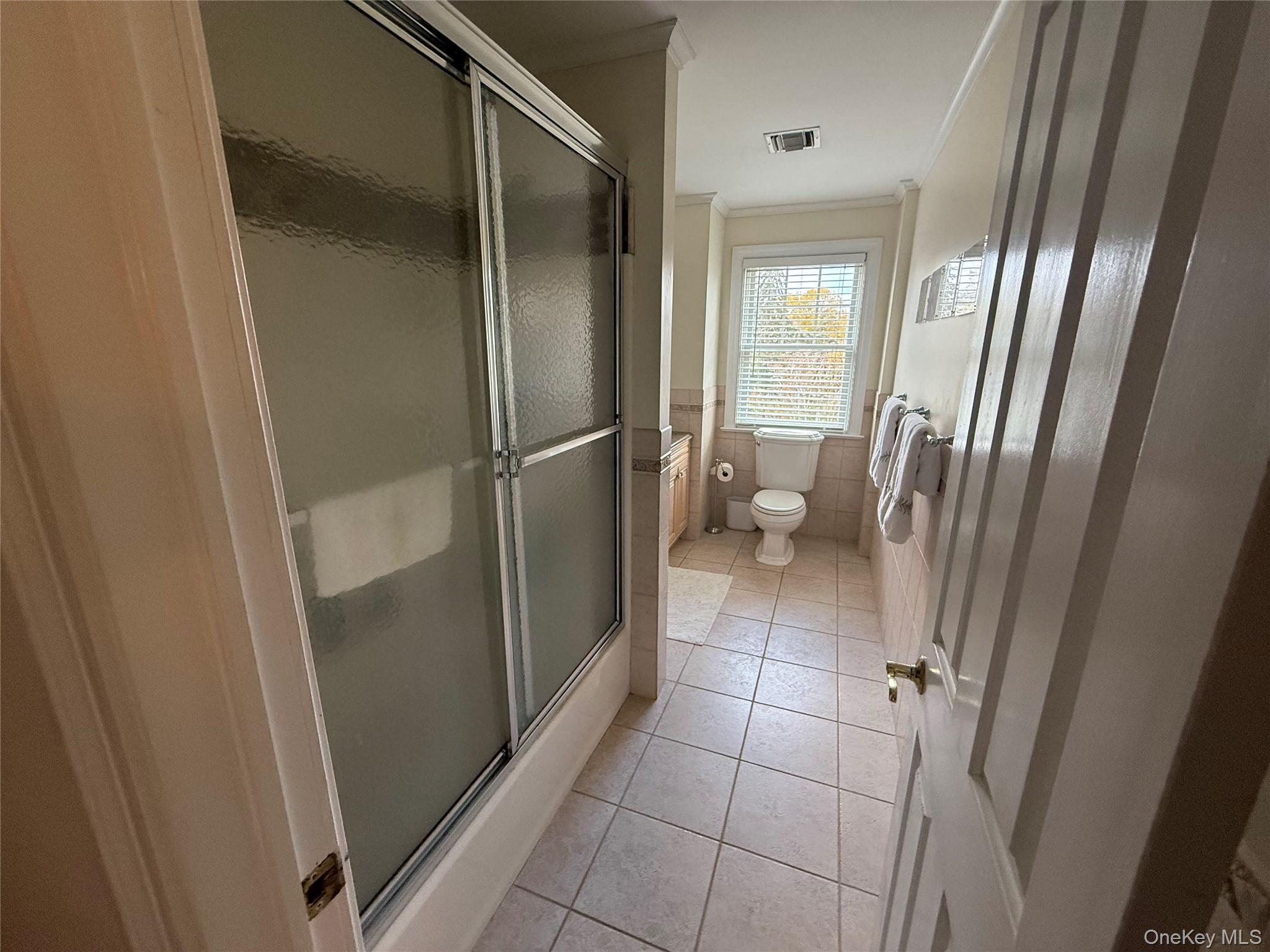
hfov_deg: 102.1
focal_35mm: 14
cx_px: 635
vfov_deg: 85.7
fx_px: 514
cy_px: 476
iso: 400
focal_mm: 2.22
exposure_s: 1/120
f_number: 2.2
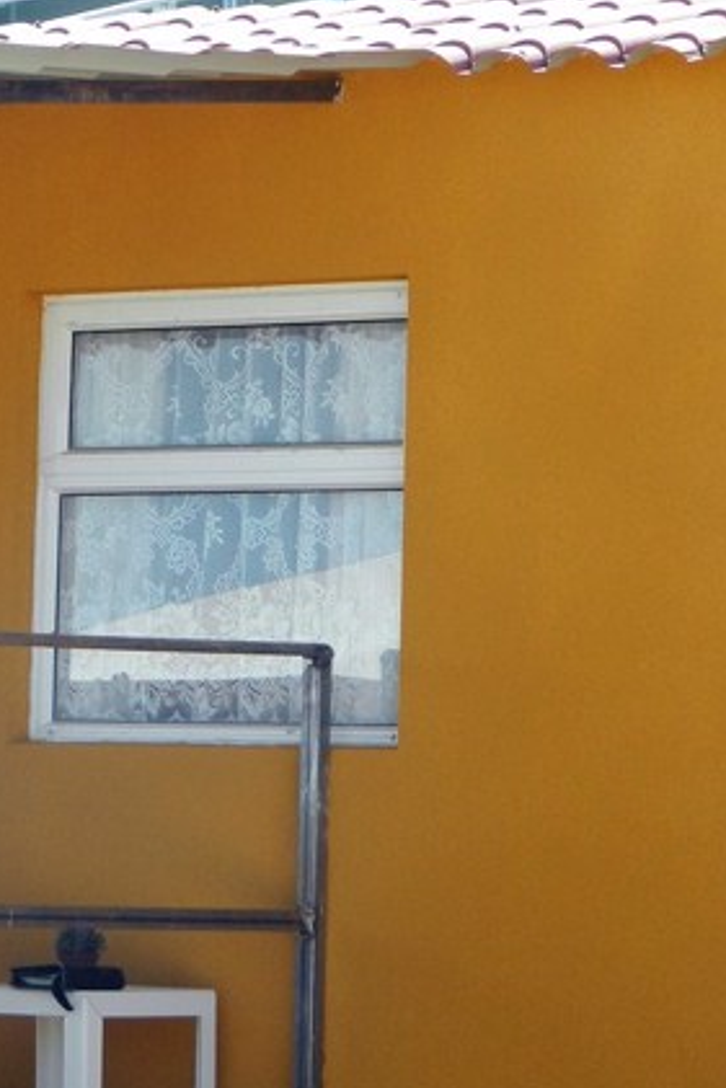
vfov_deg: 9.0
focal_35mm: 229
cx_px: -300
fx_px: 6921
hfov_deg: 6.0
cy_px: 738
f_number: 4.5
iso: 80
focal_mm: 18.6
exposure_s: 1/200
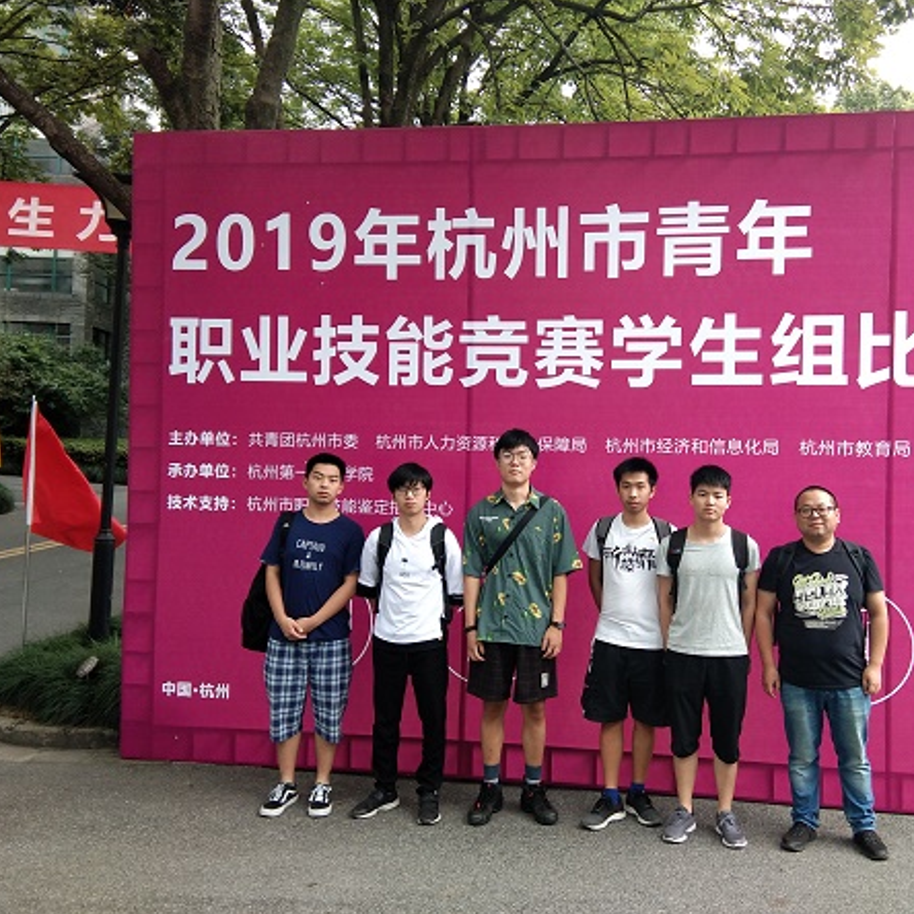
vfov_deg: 44.9
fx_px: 1105
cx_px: 558
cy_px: 457
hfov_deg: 44.6
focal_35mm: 37
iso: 80
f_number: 2.2
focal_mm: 3.69
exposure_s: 1/50
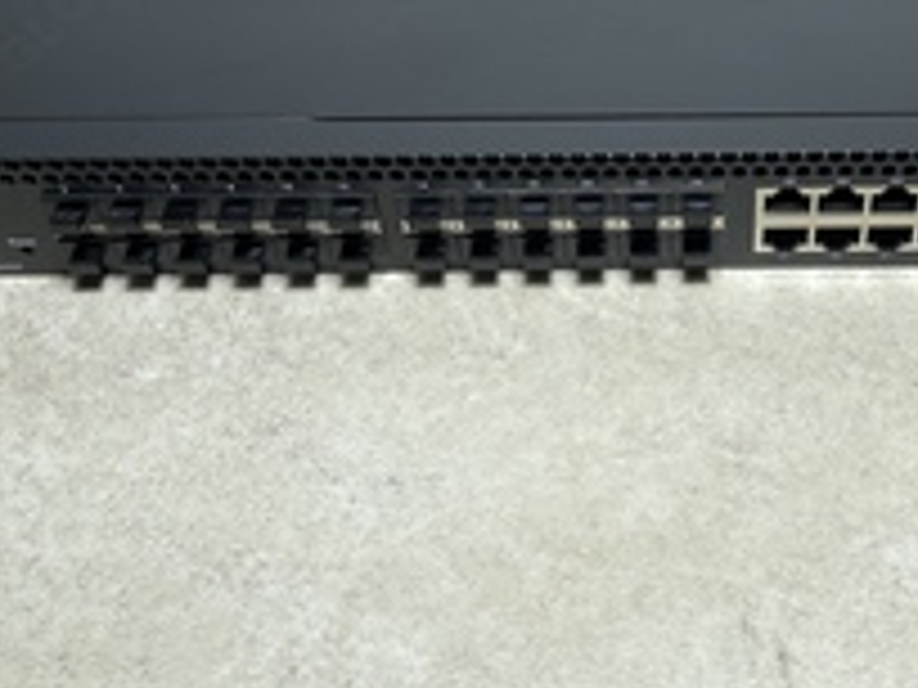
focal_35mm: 51
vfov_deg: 27.9
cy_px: 121
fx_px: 1352
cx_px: 675
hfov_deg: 36.7
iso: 32
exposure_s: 1/709
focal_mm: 5.1
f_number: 1.6
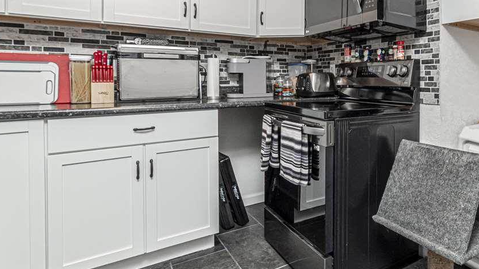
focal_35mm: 24
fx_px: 305
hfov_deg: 72.0
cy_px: 88
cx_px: 349
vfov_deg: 46.8
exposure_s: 1/60
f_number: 11
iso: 500
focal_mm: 10
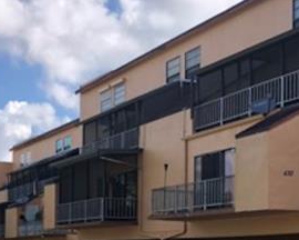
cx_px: 164
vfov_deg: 18.4
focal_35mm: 81
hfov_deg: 23.6
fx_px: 717
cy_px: 243
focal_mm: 4
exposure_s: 1/979
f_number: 1.8
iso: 20
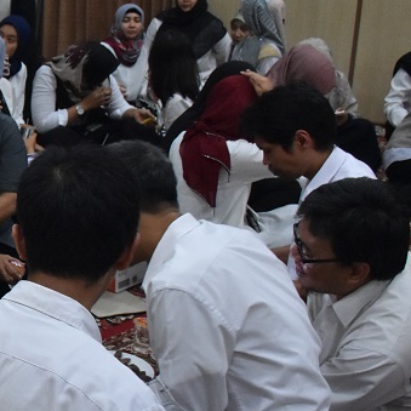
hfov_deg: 20.1
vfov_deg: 22.5
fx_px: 1034
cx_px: -159
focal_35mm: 77
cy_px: 217
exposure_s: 1/80
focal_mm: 20
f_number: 4.5
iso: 2000
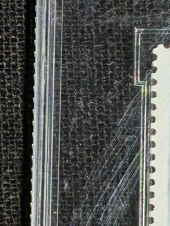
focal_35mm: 398
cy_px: 106
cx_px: 269
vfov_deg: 5.0
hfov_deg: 3.7
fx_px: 2607
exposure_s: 1/476
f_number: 1.5
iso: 50
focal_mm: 4.94
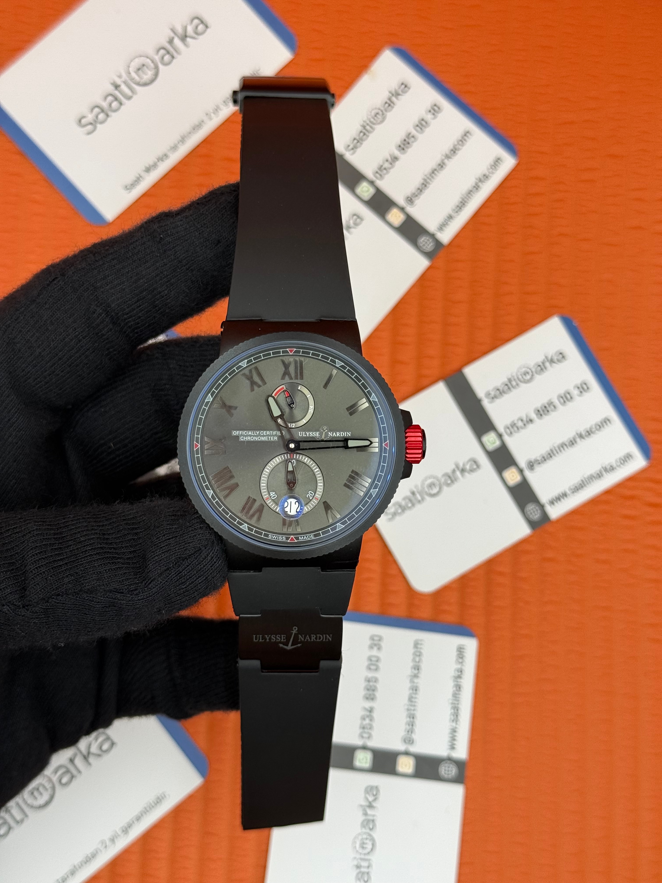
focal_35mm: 48
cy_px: 442
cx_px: 331
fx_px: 1224
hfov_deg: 30.3
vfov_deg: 39.7
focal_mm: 6.76
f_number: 1.78
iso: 64
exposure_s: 1/460
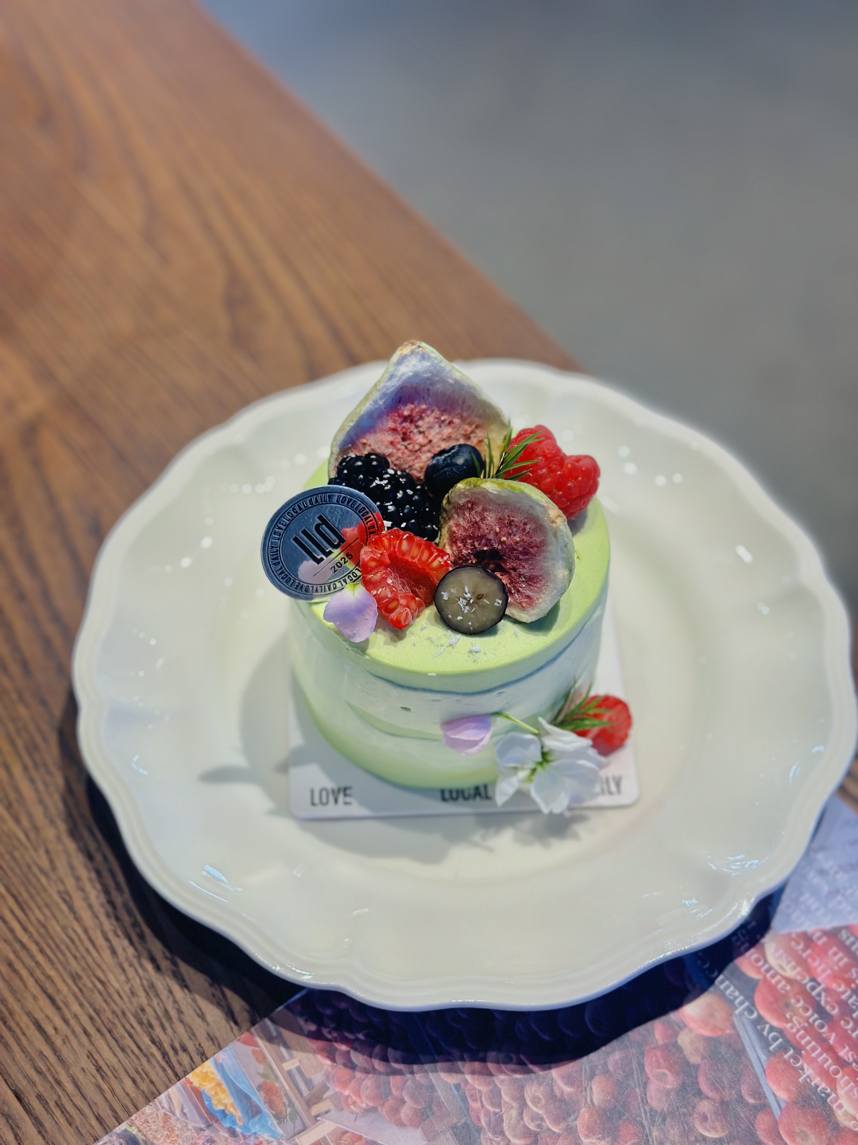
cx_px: 429
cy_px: 572
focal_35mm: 48
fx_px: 1586
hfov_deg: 30.3
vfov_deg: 39.7
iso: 80
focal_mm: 6.86
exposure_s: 1/329
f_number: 1.78
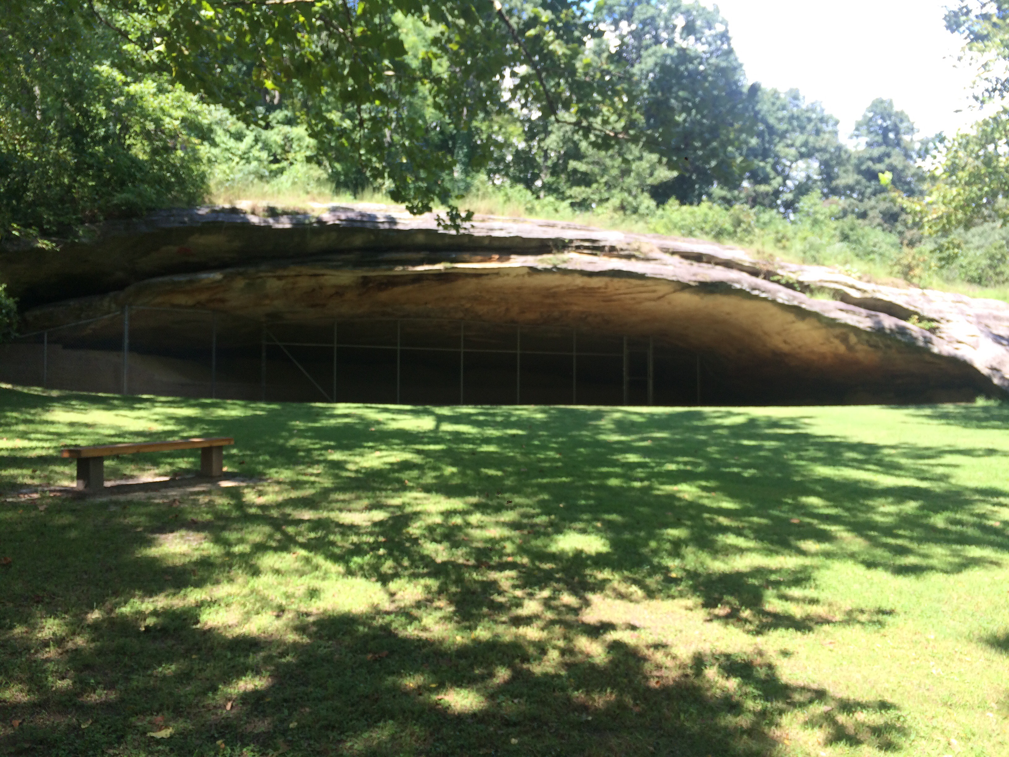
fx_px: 845
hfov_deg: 61.7
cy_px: 378
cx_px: 504
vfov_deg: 48.2
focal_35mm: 29
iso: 32
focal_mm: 4.15
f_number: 2.2
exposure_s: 1/328
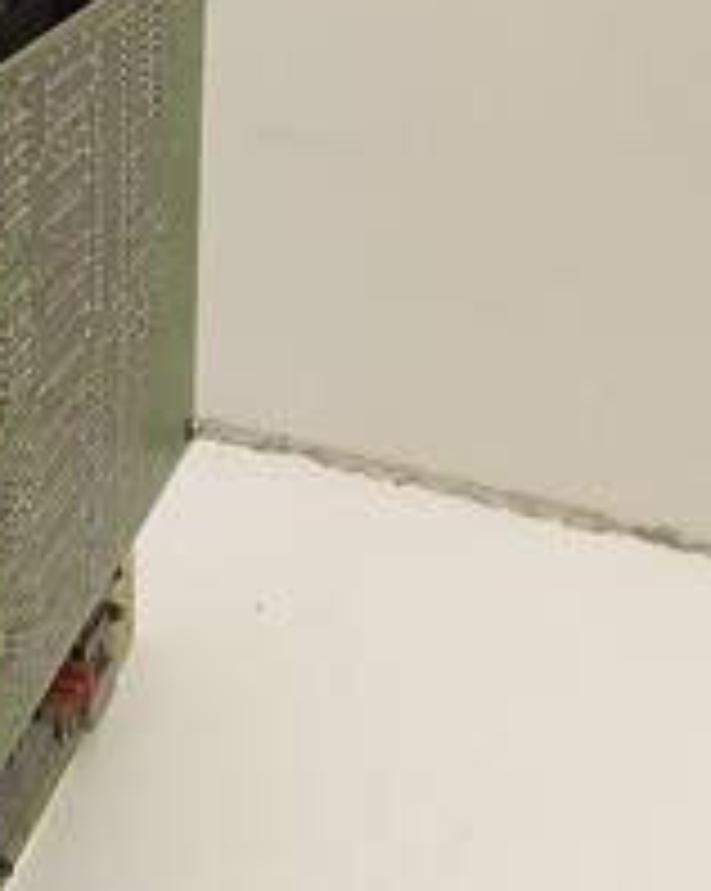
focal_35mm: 69
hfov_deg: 21.6
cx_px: 56
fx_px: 1818
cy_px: 346
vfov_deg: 27.5
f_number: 2.2
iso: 106
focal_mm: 3.46
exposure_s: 1/134
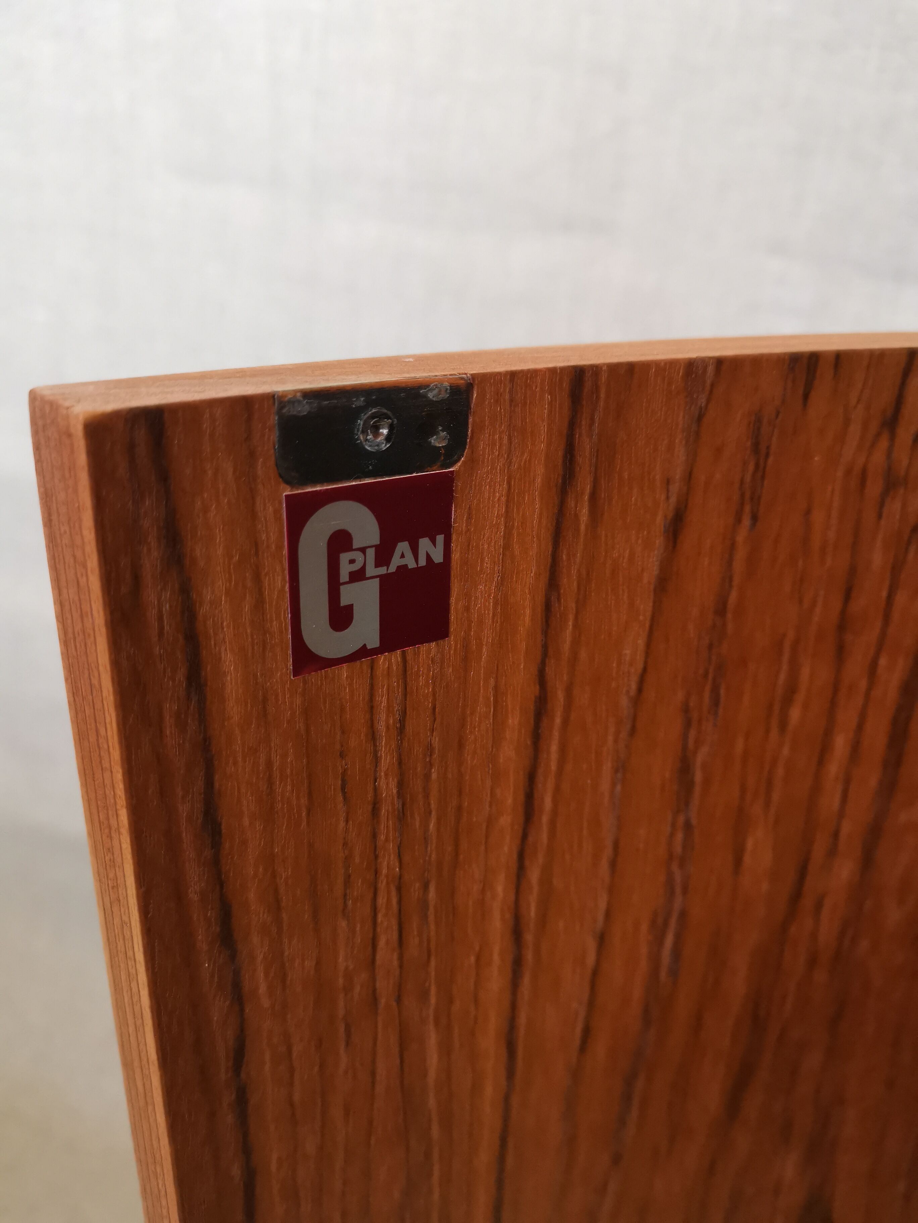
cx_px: 459
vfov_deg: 65.3
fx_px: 955
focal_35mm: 27
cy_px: 612
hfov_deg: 51.4
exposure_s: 1/50
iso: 400
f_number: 1.8
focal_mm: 5.58
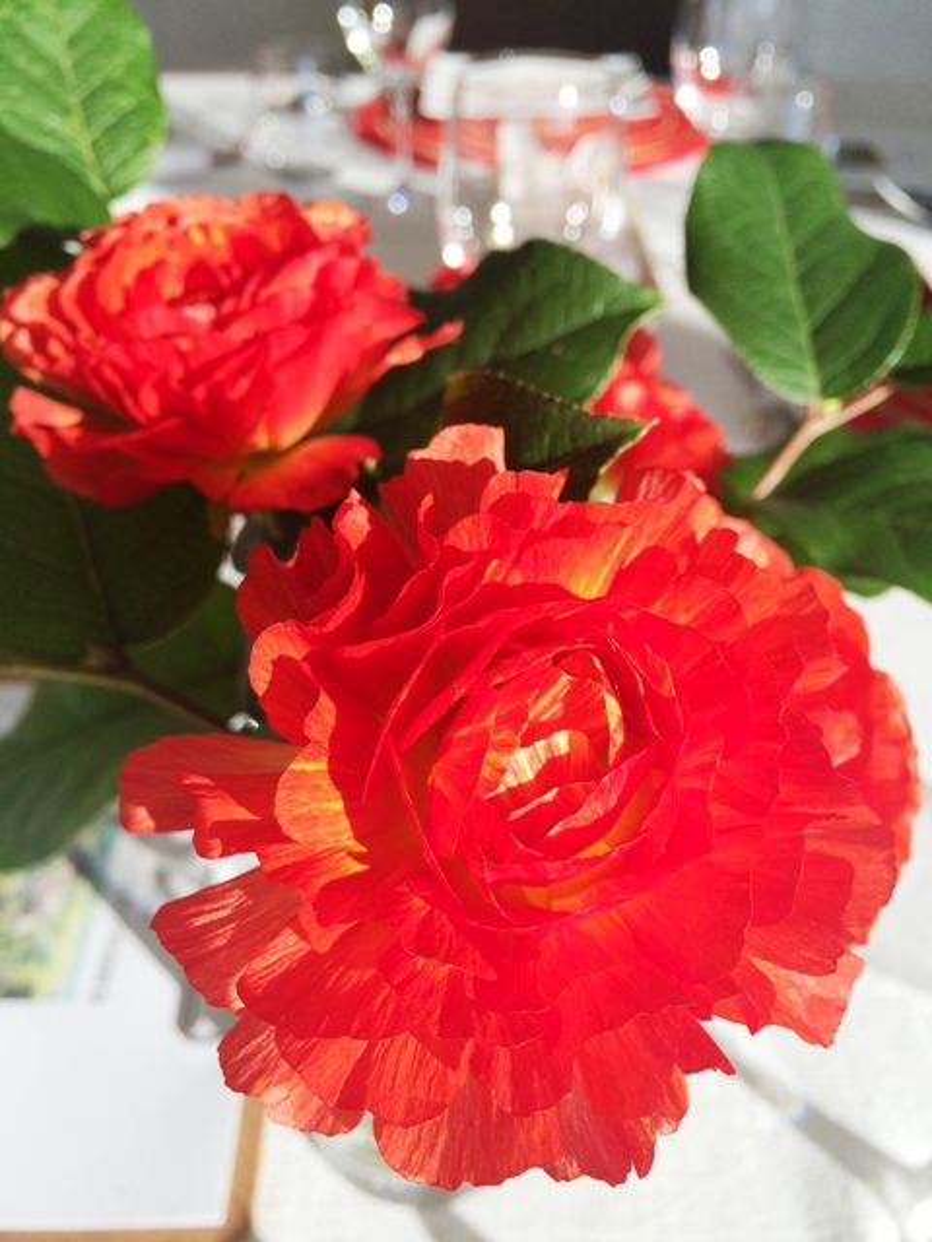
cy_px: 621
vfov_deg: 61.7
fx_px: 1041
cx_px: 466
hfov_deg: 48.2
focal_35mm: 29
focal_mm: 4.15
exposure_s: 1/760
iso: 32
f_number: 2.2
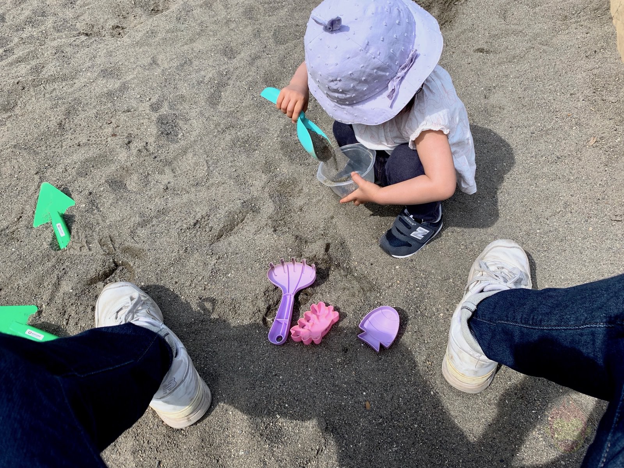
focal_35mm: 26
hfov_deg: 67.3
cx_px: 312
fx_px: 469
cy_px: 234
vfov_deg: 53.1
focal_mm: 4.25
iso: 25
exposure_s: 1/1427
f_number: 1.8
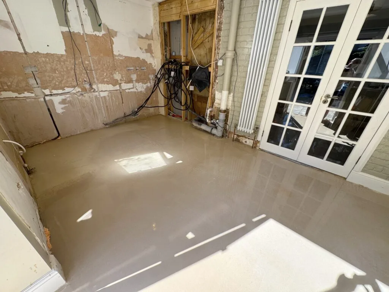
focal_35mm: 14
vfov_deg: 85.7
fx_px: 157
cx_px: 194
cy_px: 146
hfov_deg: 102.1
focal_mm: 2.22
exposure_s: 1/178
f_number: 2.2
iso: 40
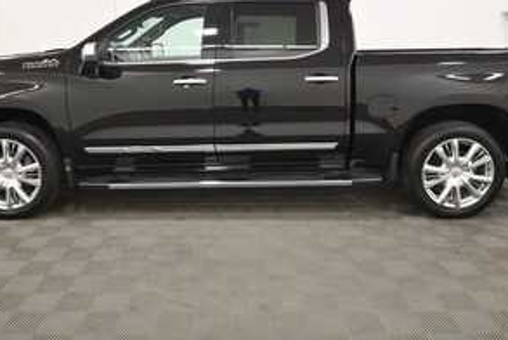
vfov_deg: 43.1
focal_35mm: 30
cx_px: 255
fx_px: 424
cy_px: 115
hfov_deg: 61.9
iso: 1000
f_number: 5.3
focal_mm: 15
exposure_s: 1/125
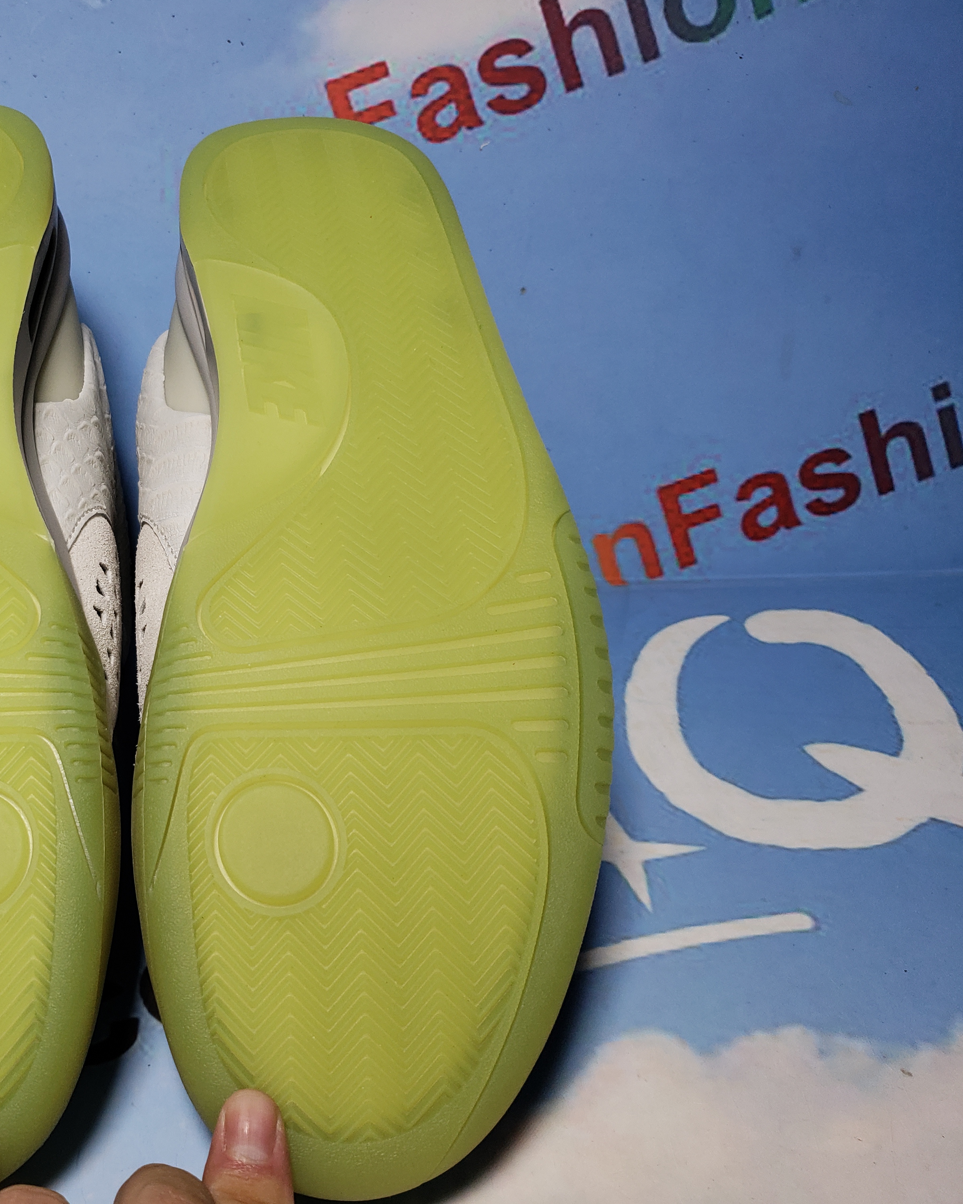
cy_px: 601
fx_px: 1211
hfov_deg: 41.2
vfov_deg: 52.8
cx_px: 169
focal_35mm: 34
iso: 50
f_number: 1.5
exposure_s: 1/572
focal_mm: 4.3
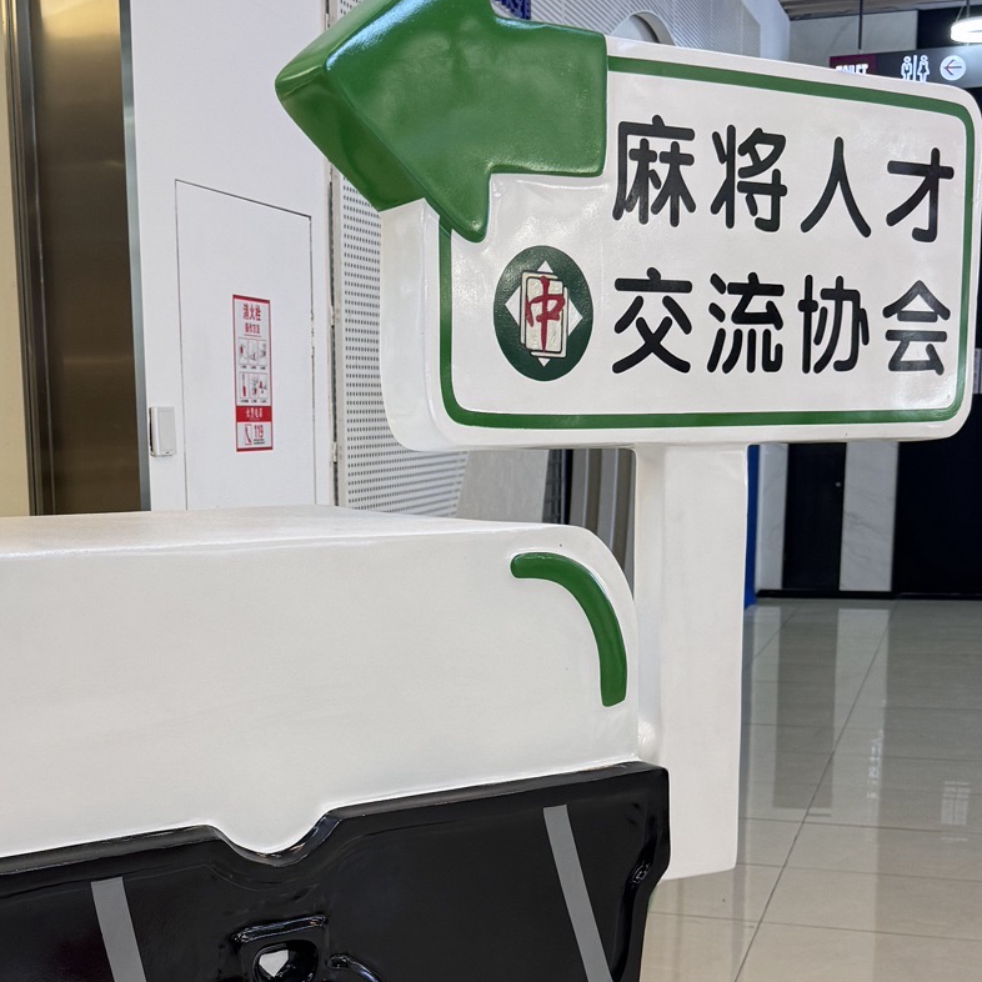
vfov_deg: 31.1
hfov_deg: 31.4
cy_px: 725
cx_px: 341
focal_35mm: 54
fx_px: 1733
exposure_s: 1/100
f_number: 1.78
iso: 160
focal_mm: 6.76
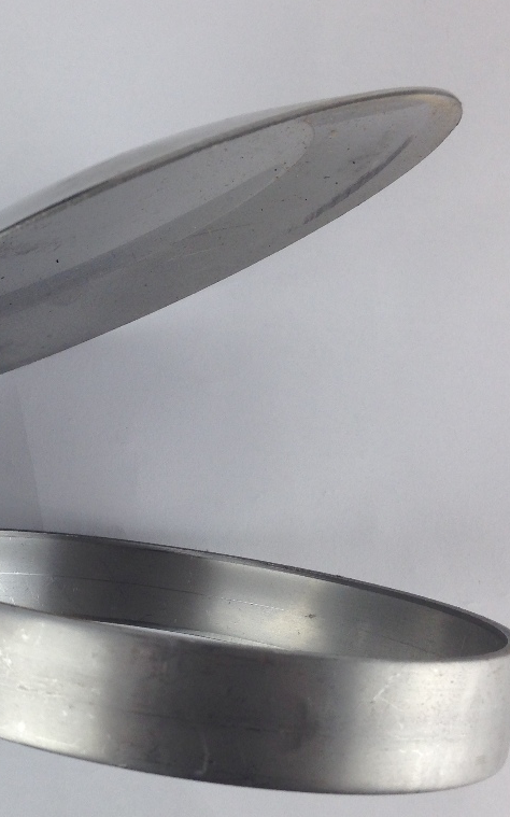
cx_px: -12
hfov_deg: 21.2
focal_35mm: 59
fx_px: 1313
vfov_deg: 34.5
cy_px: 464
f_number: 2.4
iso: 50
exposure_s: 1/120
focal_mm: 4.12
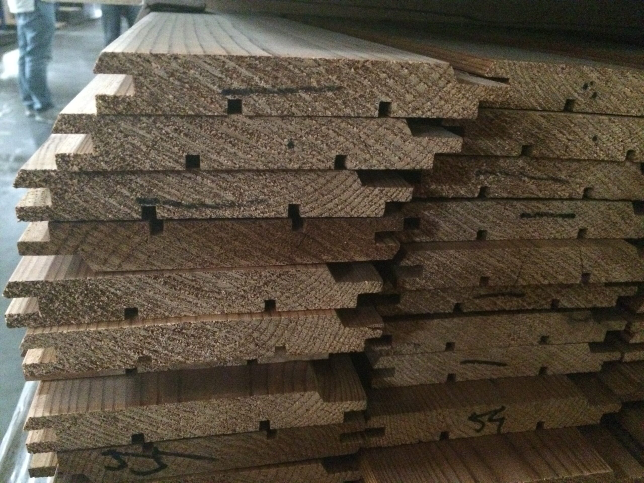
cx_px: 322
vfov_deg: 48.2
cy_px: 242
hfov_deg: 61.7
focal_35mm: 29
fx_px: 540
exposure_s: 1/15
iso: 1250
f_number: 2.2
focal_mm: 4.15
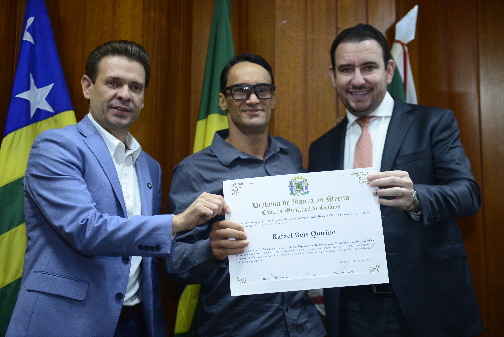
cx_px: 252
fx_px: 868
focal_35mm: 62
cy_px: 168
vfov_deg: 21.9
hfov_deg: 32.4
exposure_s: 1/125
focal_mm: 62
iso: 2000
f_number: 4
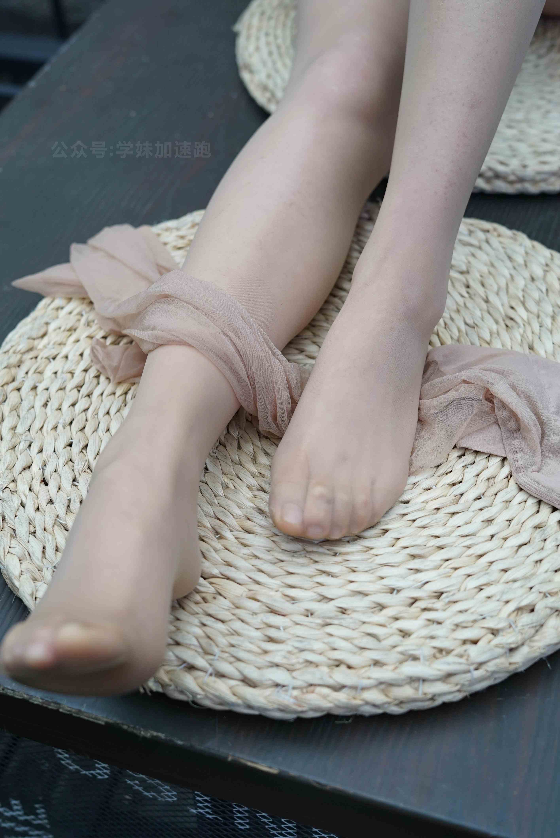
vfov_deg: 39.6
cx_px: 280
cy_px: 419
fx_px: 1165
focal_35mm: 50
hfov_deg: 27.0
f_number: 4
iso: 1000
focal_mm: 50
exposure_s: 1/60
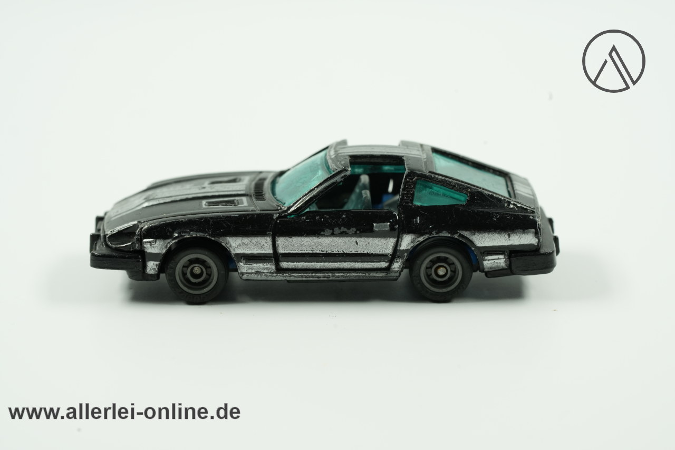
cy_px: 225
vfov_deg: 15.2
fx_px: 1687
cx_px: 338
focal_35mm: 90
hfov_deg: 22.6
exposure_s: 1/15
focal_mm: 90
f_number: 10
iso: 640
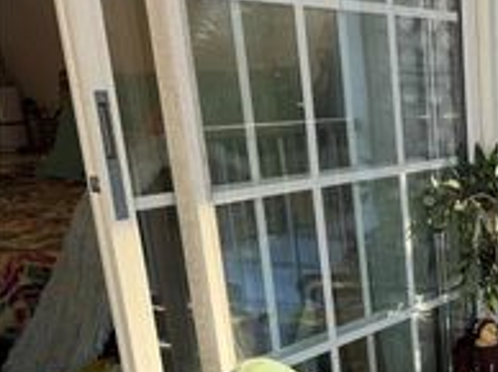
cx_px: 637
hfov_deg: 26.7
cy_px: 414
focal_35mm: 62
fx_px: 891
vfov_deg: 22.2
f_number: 1.78
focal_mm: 6.76
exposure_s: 1/124
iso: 80
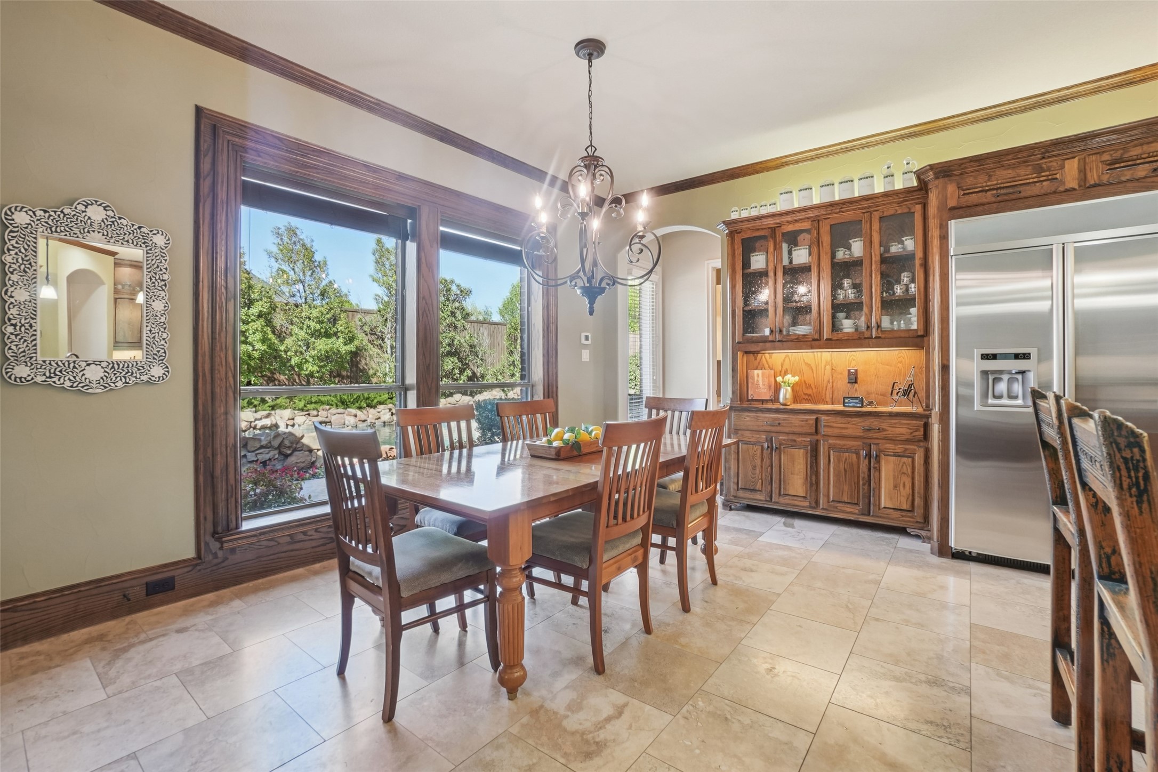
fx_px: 482
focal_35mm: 15
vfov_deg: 77.3
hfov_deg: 100.4
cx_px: 579
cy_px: 386
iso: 400
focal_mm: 10
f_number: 8
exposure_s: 1/20
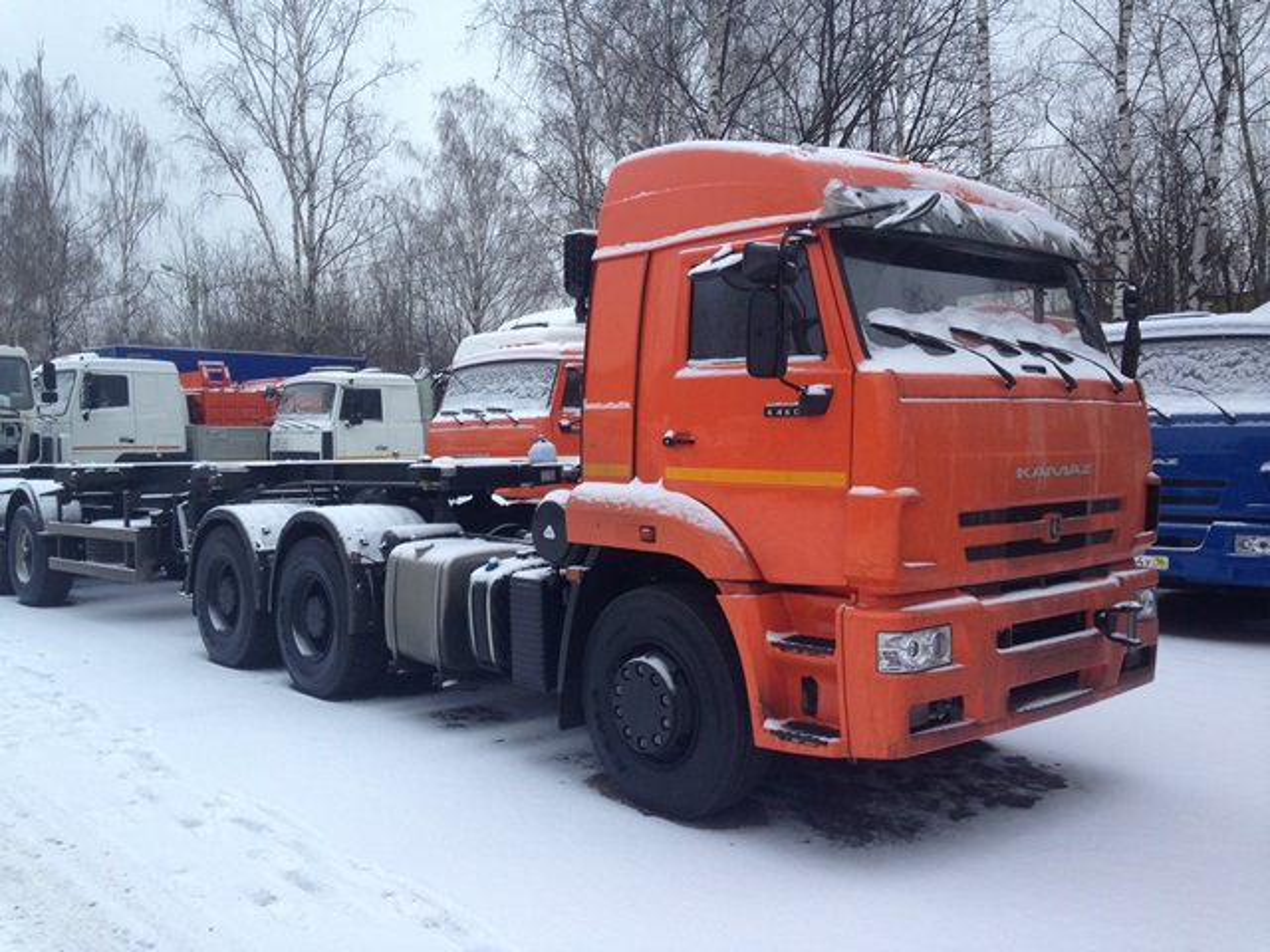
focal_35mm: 33
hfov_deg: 55.4
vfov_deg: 42.9
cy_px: 476
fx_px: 1211
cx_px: 635
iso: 64
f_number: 2.4
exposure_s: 1/40
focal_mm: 4.13
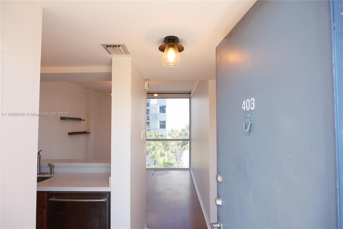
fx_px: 219
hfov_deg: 76.1
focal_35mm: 23
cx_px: 172
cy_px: 114
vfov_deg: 55.1
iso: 250
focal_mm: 15
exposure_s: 1/105
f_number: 4
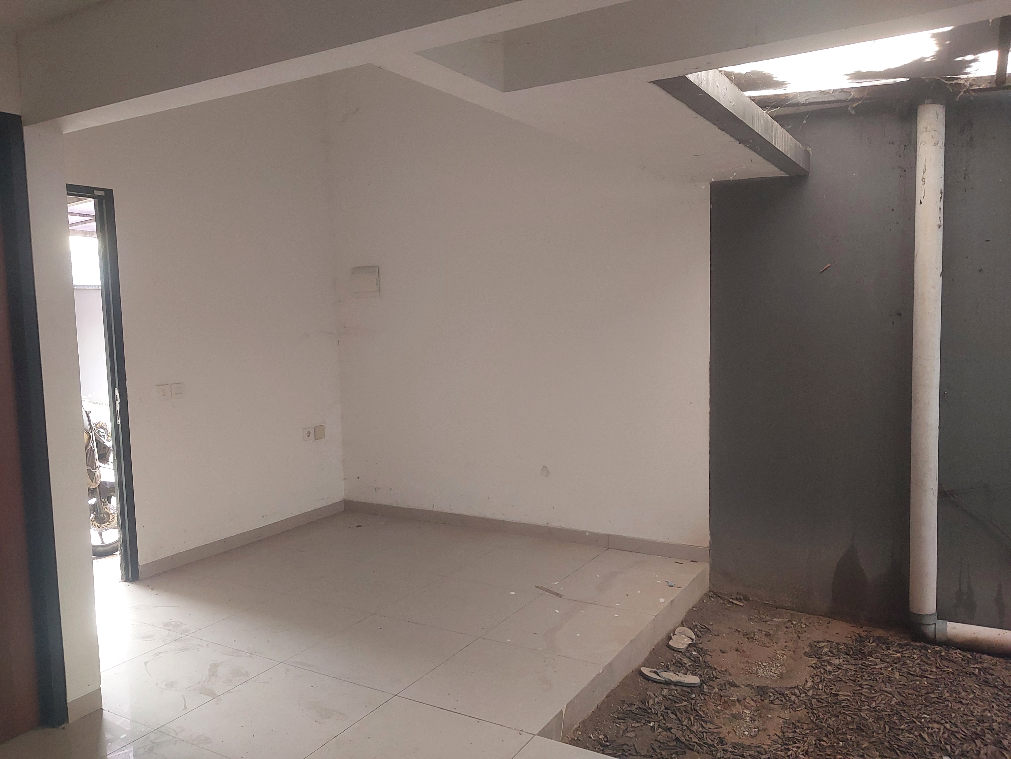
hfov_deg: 60.0
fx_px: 876
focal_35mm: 30
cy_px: 380
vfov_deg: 46.8
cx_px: 506
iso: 250
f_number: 1.8
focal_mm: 4.6
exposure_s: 1/60
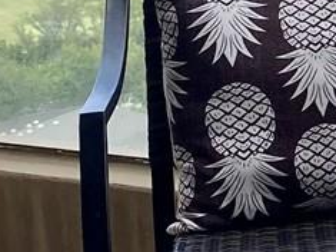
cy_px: -57
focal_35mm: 177
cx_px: 839
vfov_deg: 8.3
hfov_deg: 9.7
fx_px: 1717
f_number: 1.8
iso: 32
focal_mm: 4.25
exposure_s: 1/2625
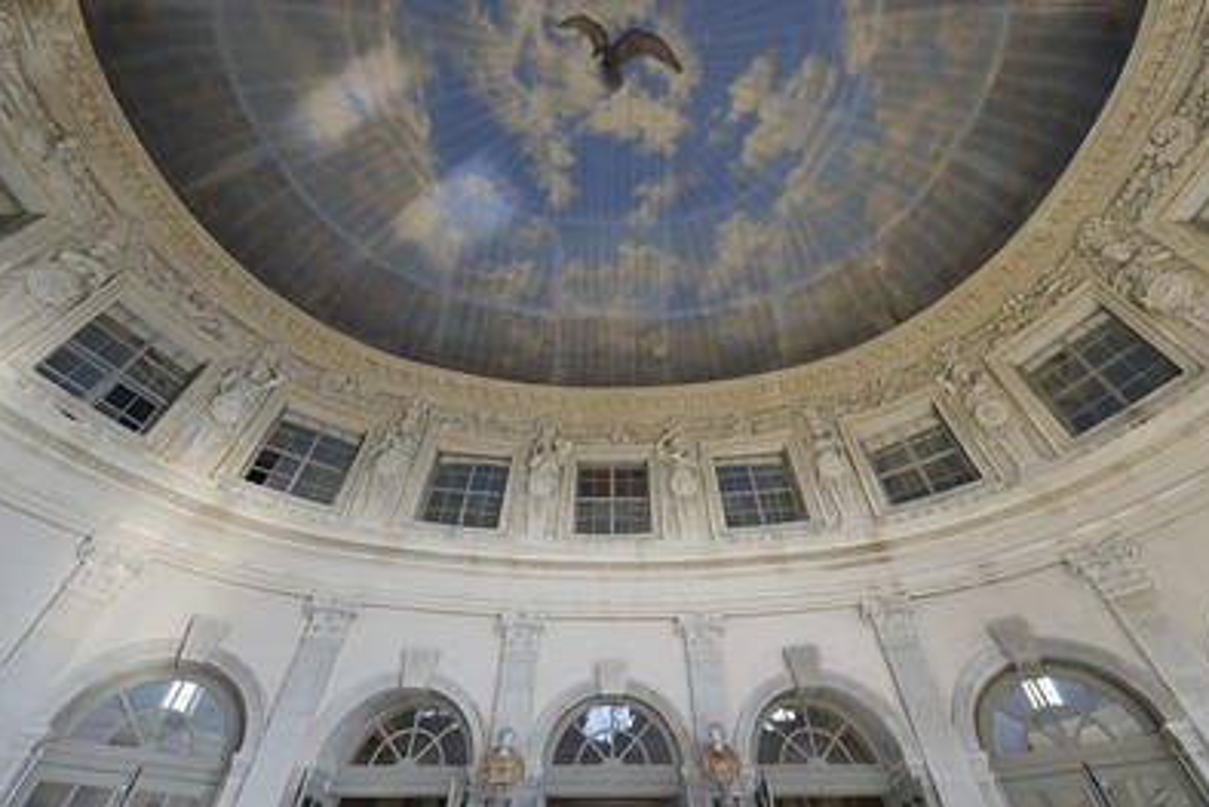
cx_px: 617
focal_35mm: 16
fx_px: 538
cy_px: 405
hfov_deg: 96.7
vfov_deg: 73.8
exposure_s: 1/80
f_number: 4.5
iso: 200
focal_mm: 15
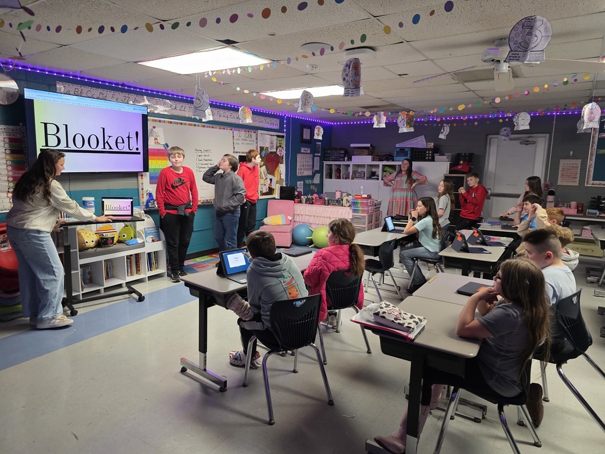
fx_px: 402
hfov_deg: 73.9
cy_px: 227
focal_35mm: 23
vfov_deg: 58.9
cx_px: 302
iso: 400
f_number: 1.7
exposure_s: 1/120
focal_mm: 6.3
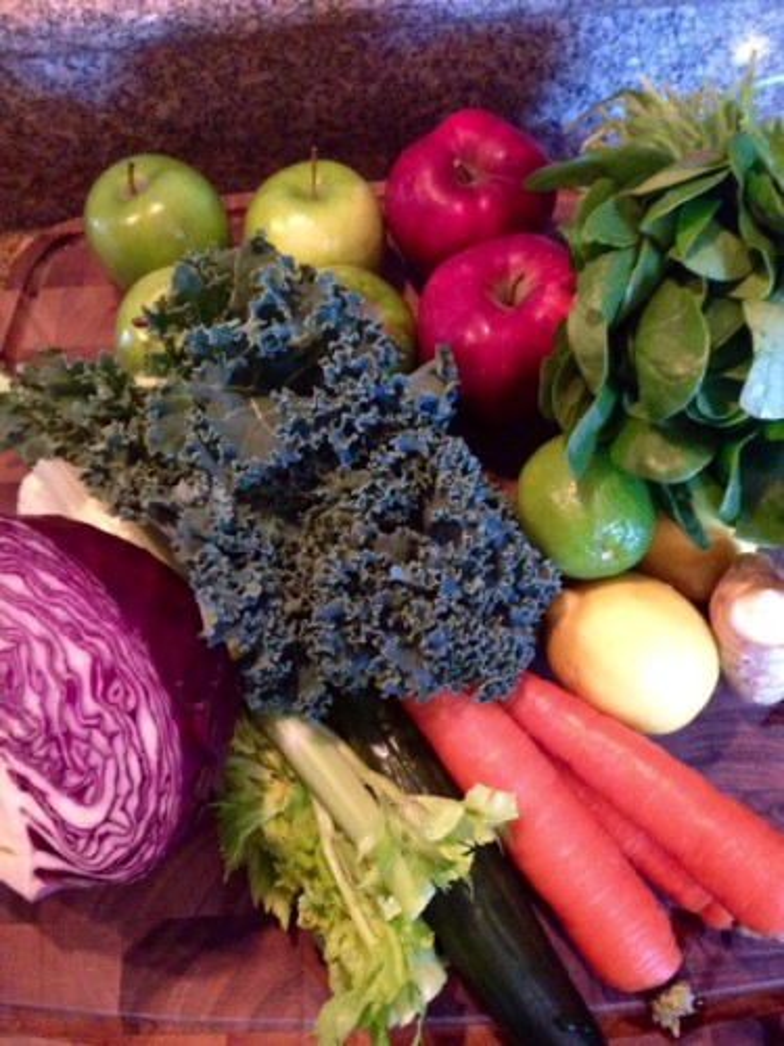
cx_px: 392
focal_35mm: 33
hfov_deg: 42.9
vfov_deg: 55.4
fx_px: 997
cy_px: 523
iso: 640
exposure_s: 1/15
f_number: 2.4
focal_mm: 4.12
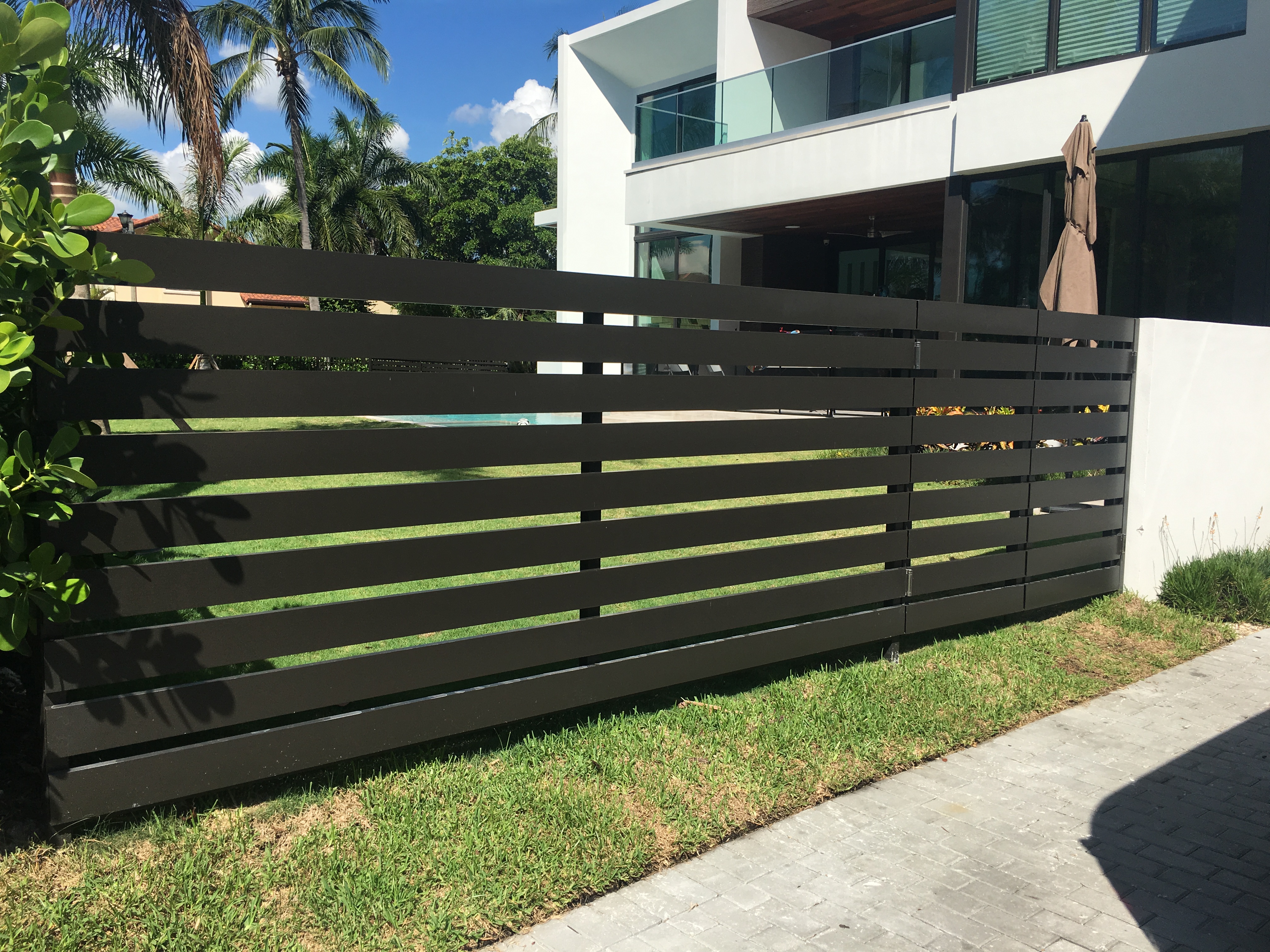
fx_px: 1064
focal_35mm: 29
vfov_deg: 48.2
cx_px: 635
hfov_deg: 61.7
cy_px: 476
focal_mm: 4.15
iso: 25
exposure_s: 1/1832
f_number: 2.2
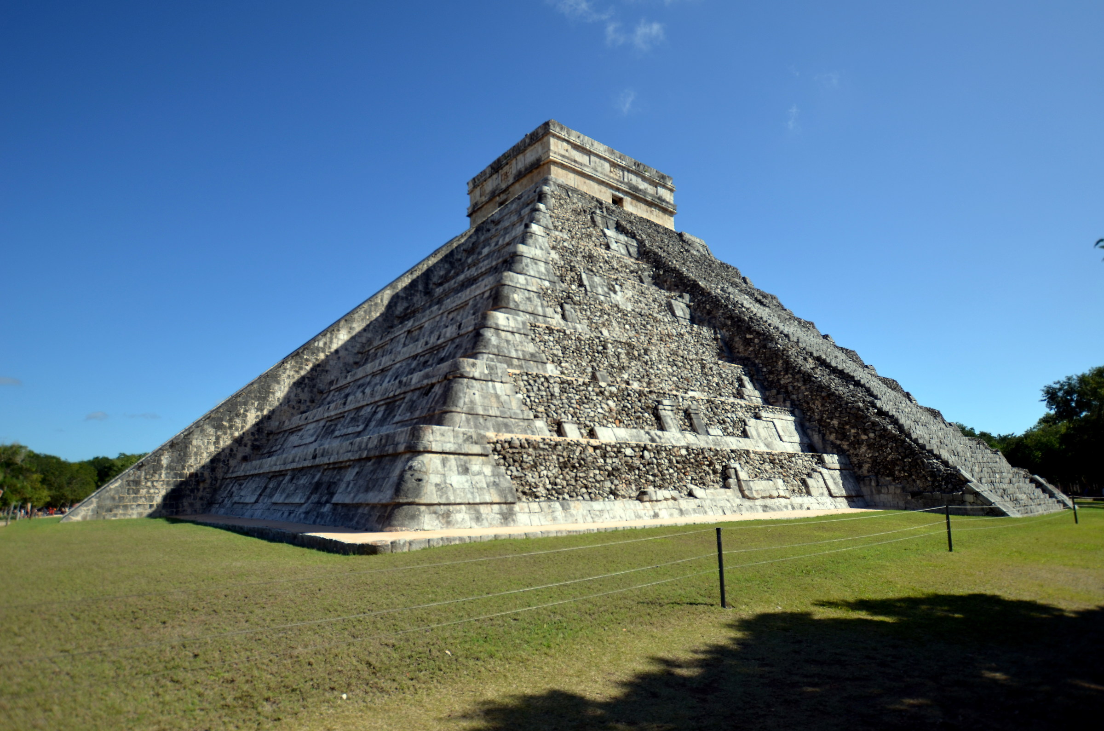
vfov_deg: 63.0
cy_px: 366
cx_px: 552
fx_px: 597
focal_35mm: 20
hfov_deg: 85.5
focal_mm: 13
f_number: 3.5
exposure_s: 1/2000
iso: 125
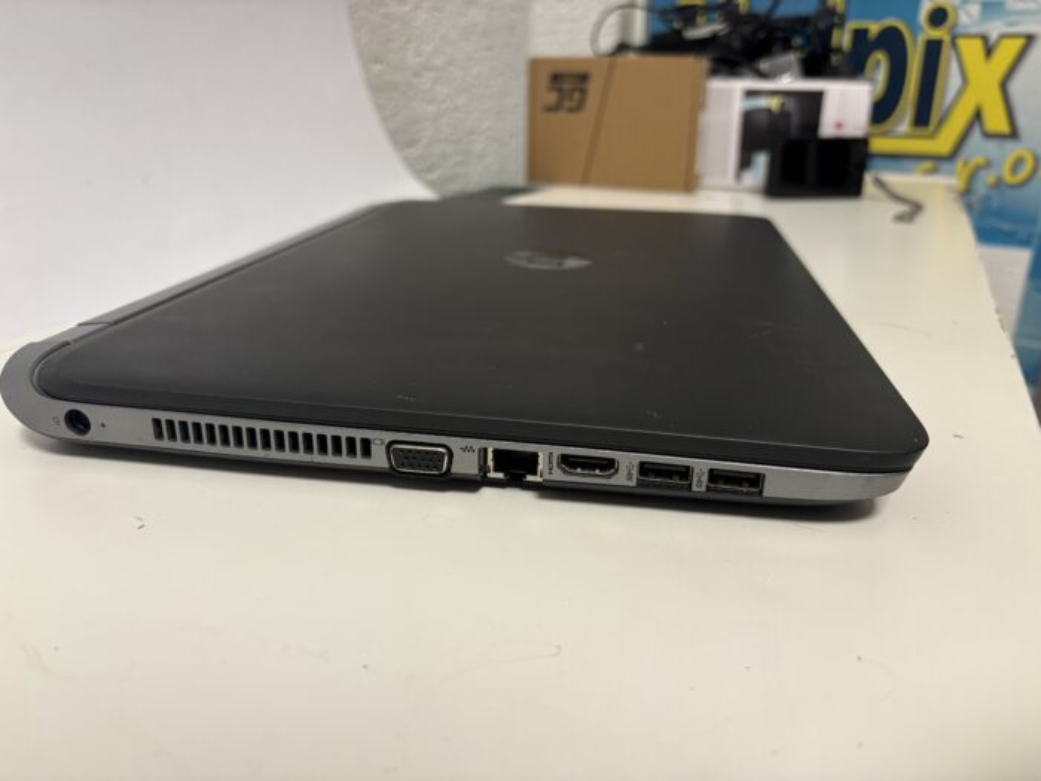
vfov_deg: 53.1
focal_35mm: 26
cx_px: 520
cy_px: 390
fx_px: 782
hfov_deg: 67.3
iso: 200
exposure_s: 1/50
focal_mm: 5.96
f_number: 1.6
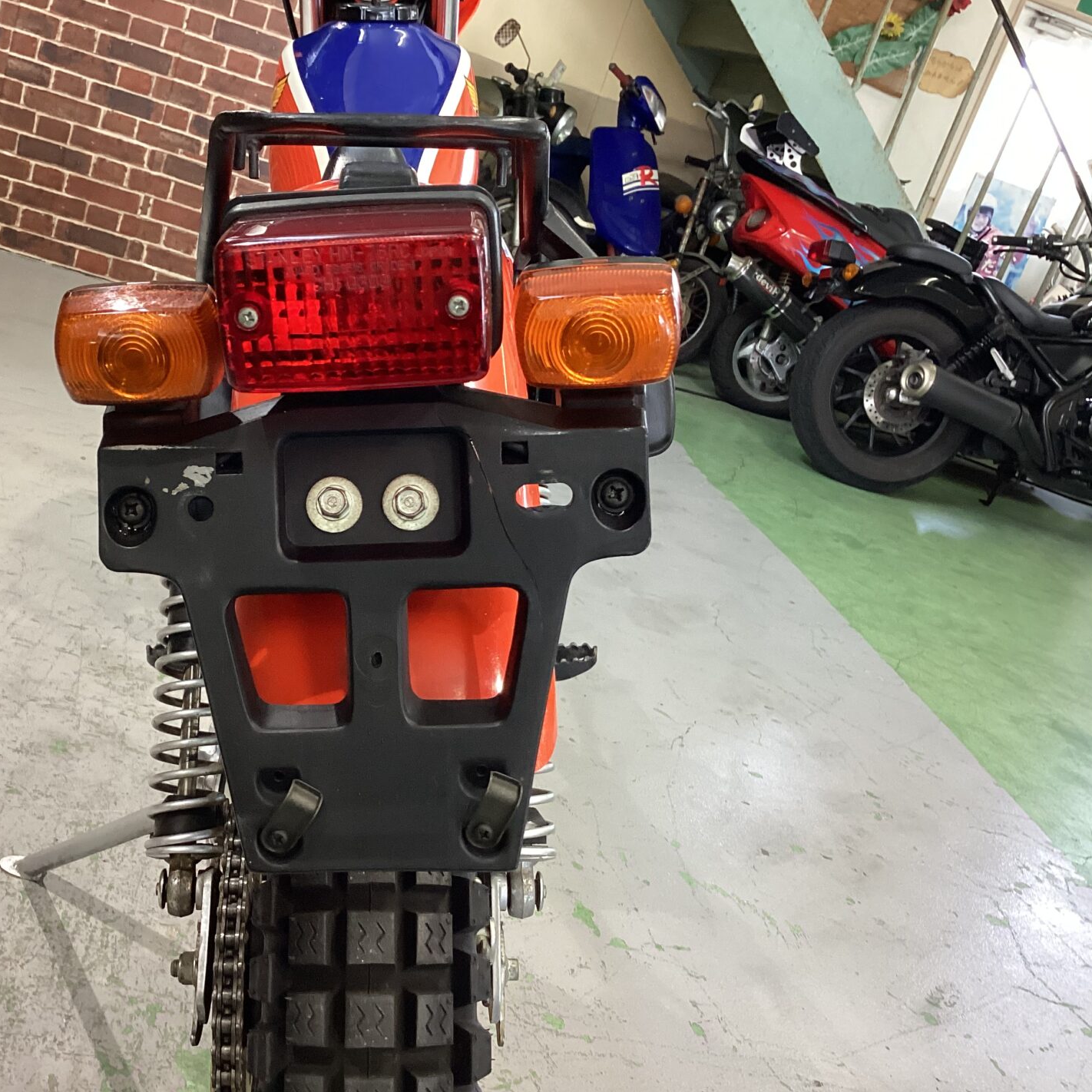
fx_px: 1321
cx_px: 389
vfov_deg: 44.9
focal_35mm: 37
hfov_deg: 44.4
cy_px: 540
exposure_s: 1/60
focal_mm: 3.3
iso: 200
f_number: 2.4
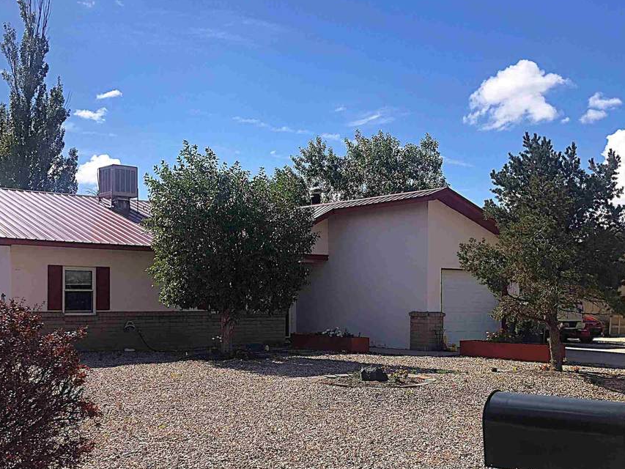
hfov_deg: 42.0
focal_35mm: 45
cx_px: 288
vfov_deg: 32.0
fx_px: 813
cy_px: 309
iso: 20
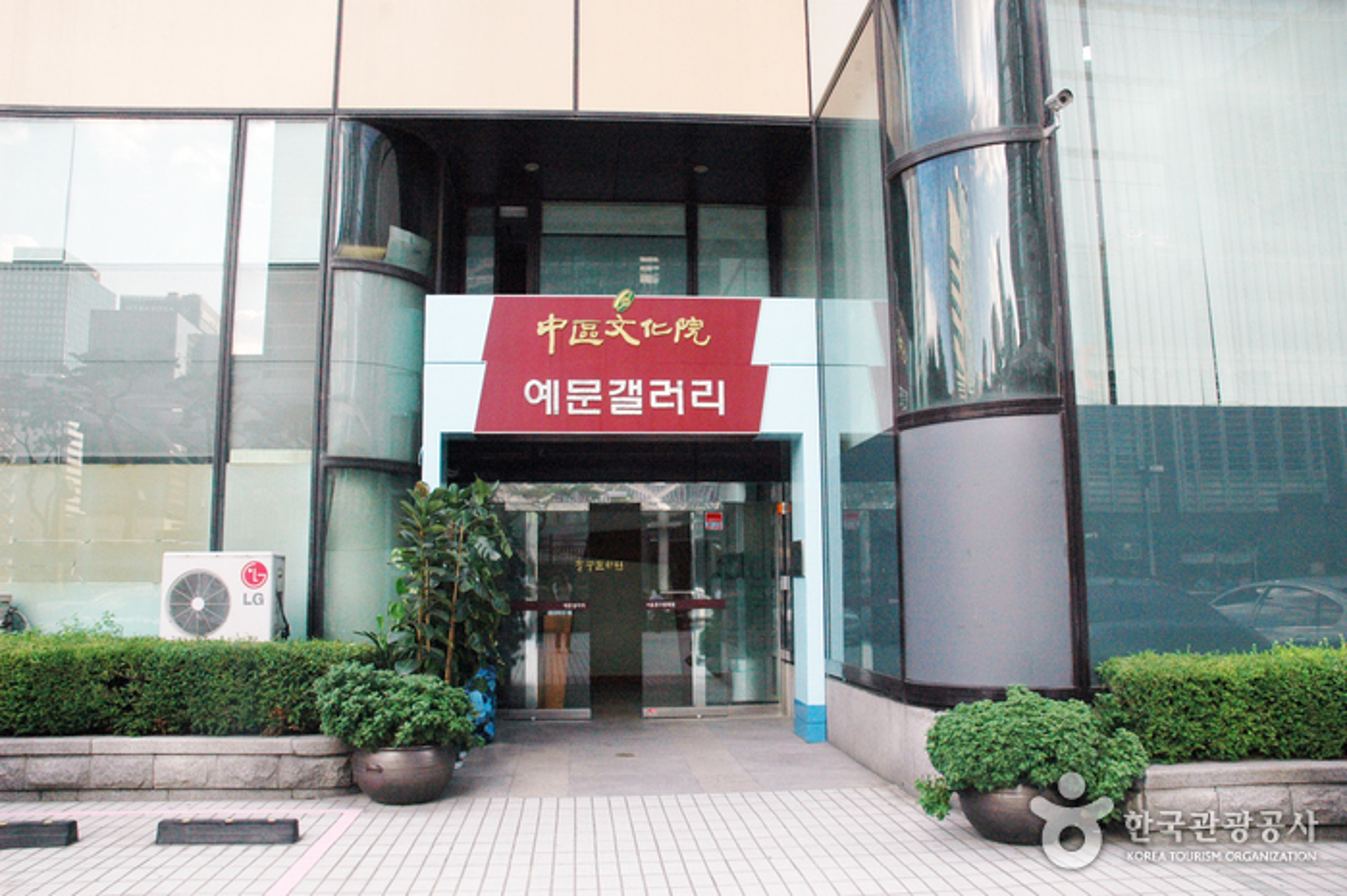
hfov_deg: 67.4
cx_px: 674
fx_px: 1010
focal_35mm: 27
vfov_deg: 47.9
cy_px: 448
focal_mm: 18
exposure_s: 1/250
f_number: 8
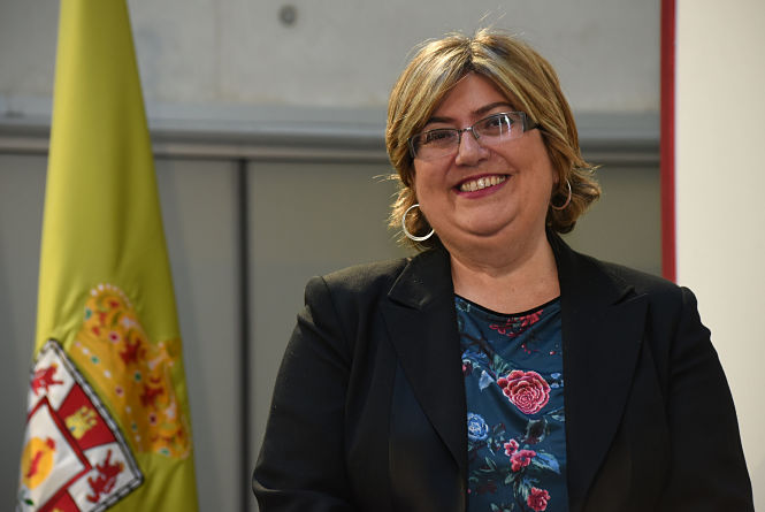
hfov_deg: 15.2
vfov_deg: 10.2
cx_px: 382
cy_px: 256
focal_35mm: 135
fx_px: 2872
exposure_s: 1/125
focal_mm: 135
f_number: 7.1
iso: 2000
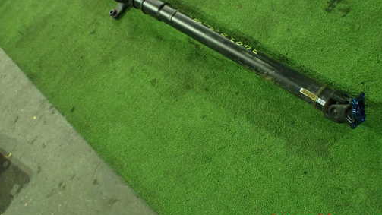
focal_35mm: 39
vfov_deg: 30.1
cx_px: 216
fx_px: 395
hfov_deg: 51.5
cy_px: 61
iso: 800
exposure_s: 1/40
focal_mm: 5.4
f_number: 2.3
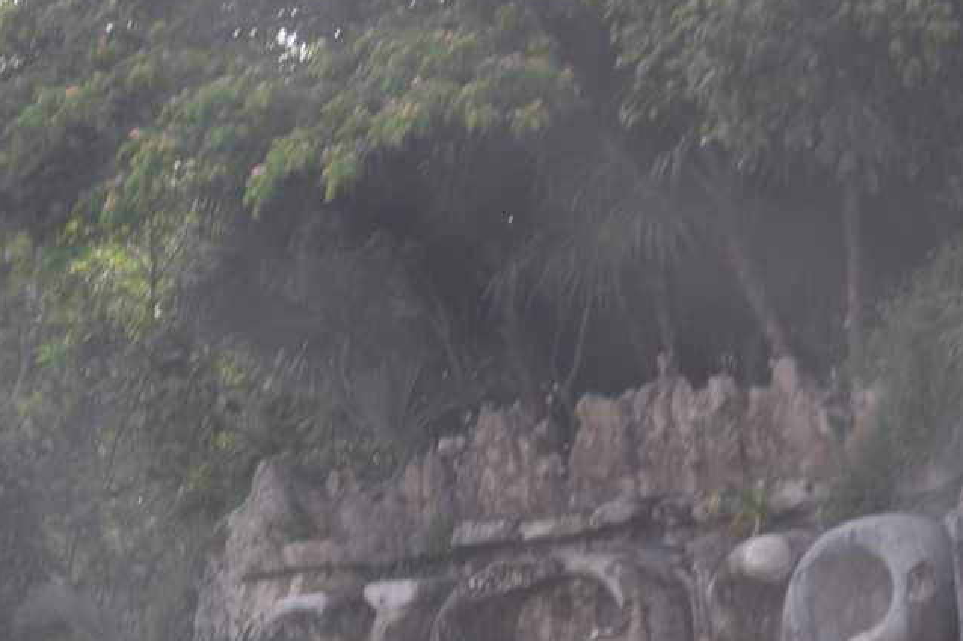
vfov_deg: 5.4
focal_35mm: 253
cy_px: 496
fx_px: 6760
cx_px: 380
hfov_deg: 8.1
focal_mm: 105
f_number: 5
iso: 400
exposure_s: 1/400
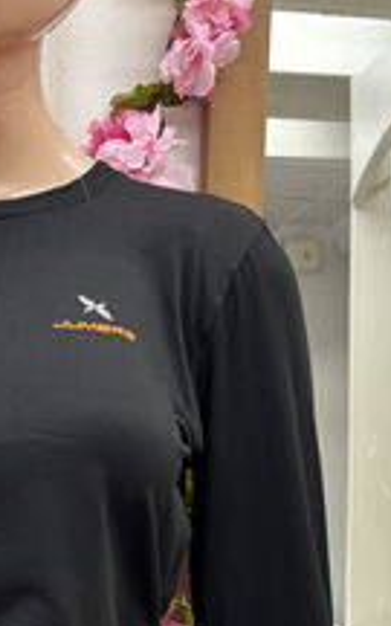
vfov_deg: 27.8
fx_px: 1159
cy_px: 674
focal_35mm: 68
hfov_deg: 18.4
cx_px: -41
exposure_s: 1/50
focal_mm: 5.96
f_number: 1.6
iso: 100
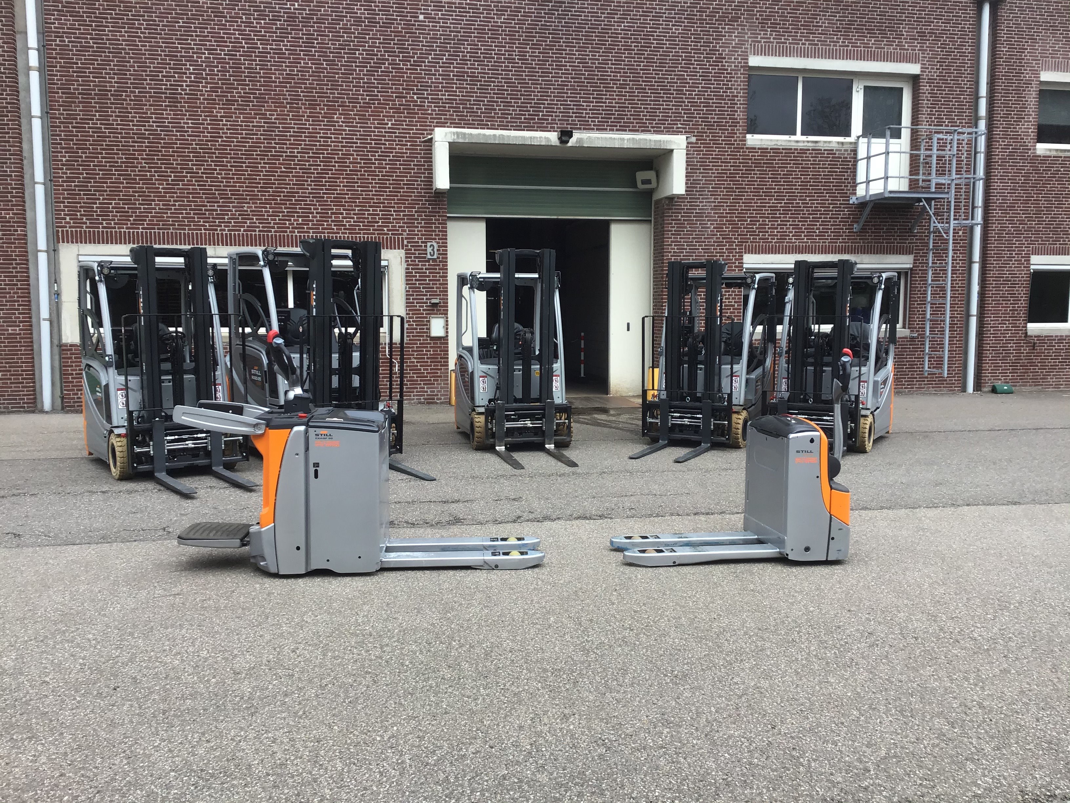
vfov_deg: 45.4
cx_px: 535
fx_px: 958
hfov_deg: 58.4
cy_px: 402
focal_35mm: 31
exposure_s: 1/292
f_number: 2.4
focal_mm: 3.3
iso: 25
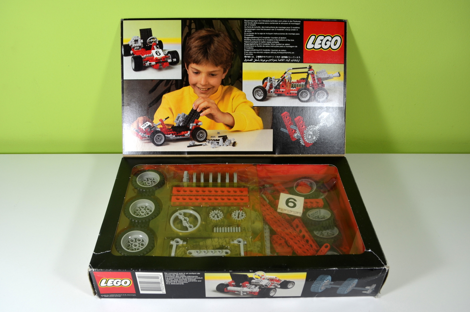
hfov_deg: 67.5
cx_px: 235
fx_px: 352
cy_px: 156
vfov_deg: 47.8
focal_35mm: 27
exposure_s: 1/15
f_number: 5
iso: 125
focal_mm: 18
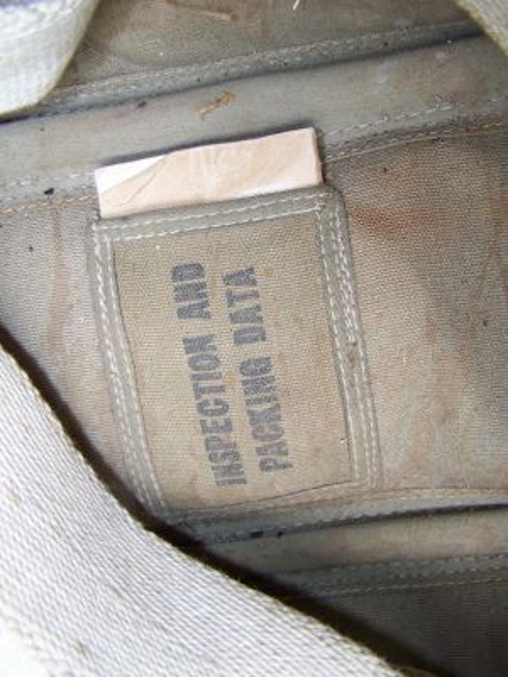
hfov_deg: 37.7
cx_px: 254
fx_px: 744
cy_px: 338
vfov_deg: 49.0
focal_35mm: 38
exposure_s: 1/60
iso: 80
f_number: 2.8
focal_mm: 6.3
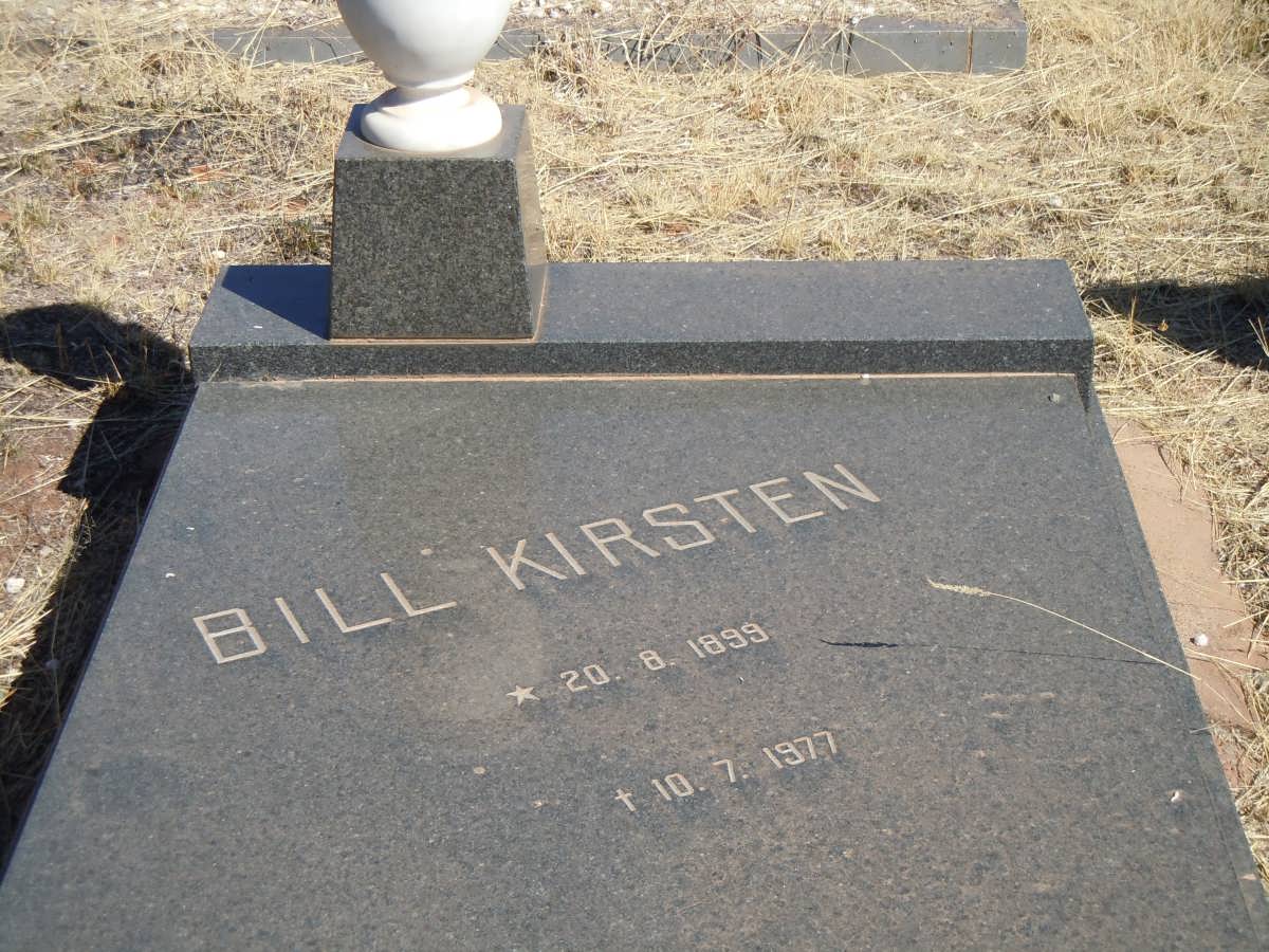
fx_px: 2493
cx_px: 634
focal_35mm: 68
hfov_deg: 28.6
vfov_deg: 21.6
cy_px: 476
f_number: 8.2
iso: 200
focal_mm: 12.2
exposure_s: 1/250
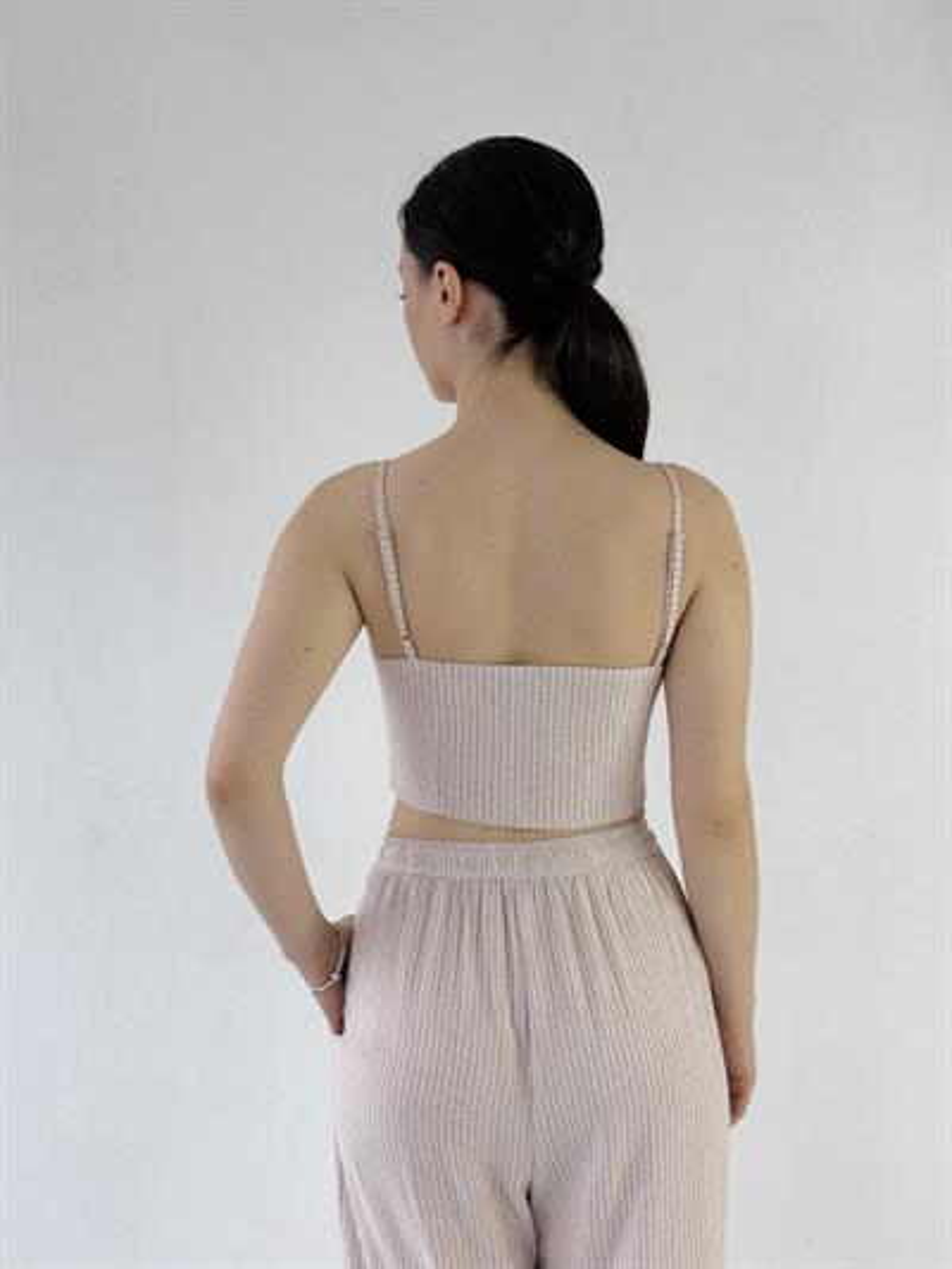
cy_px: 634
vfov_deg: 39.6
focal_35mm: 48
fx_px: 1759
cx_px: 476
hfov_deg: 30.3
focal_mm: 6.76
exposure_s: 1/138
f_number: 1.78
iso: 64
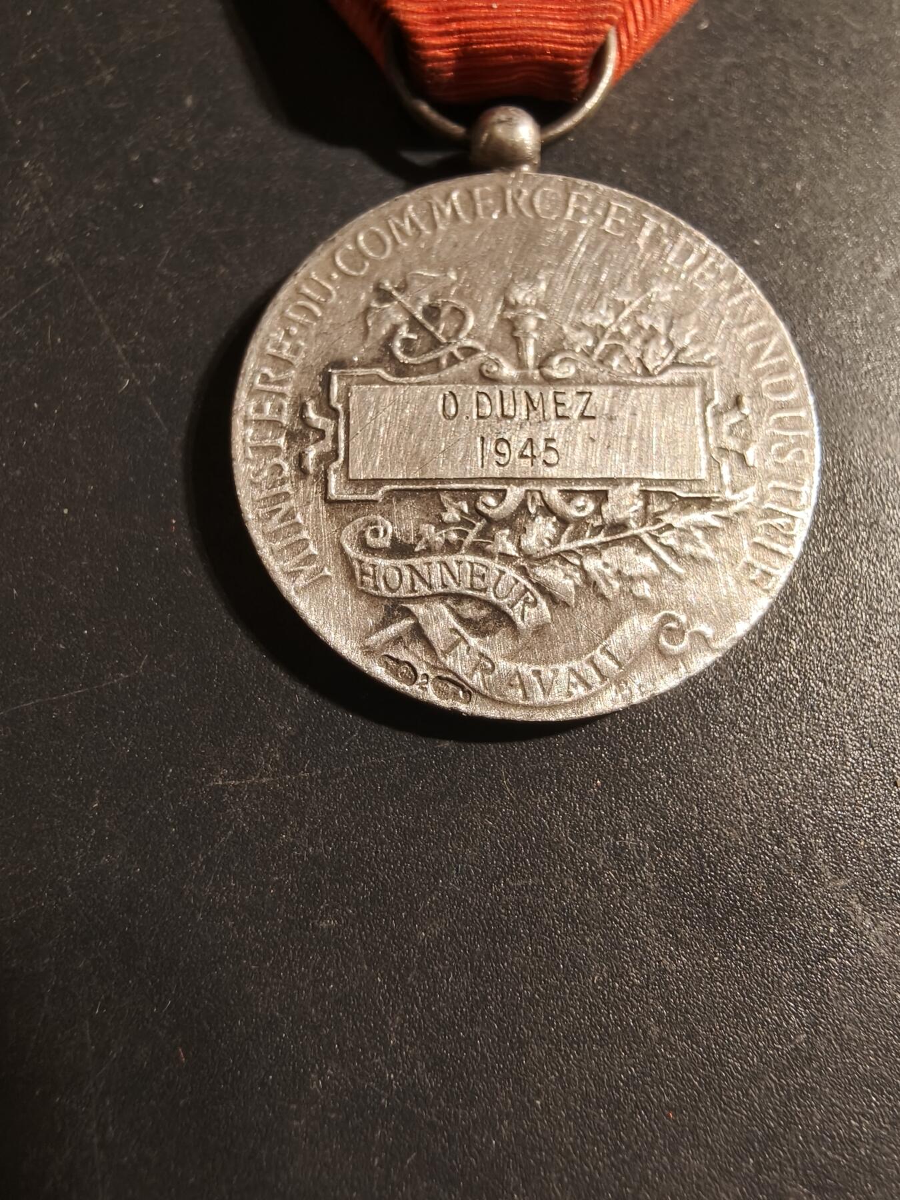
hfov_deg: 58.9
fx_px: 797
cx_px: 450
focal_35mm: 23
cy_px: 600
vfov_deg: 73.9
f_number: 2
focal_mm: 2.32
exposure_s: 1/83.5
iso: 160
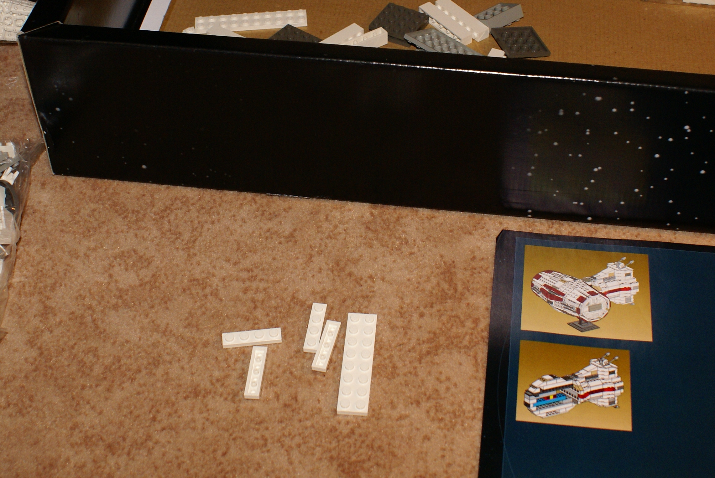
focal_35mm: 56
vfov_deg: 24.2
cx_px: 363
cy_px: 182
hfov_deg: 35.6
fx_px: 1113
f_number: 5.6
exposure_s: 1/60
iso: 400
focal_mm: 22
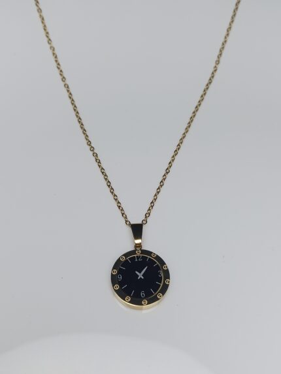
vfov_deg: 52.6
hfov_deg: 40.7
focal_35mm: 35
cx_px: 140
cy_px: 187
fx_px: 379
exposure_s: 1/220
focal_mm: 3.98
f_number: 1.8
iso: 50
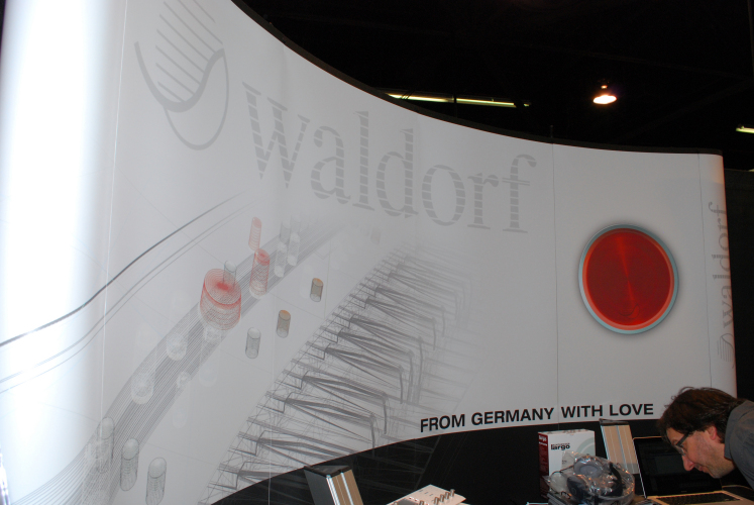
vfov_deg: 43.7
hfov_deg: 61.9
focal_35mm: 30
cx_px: 377
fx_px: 629
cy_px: 252
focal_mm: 20
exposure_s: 1/60
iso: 400
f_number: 10
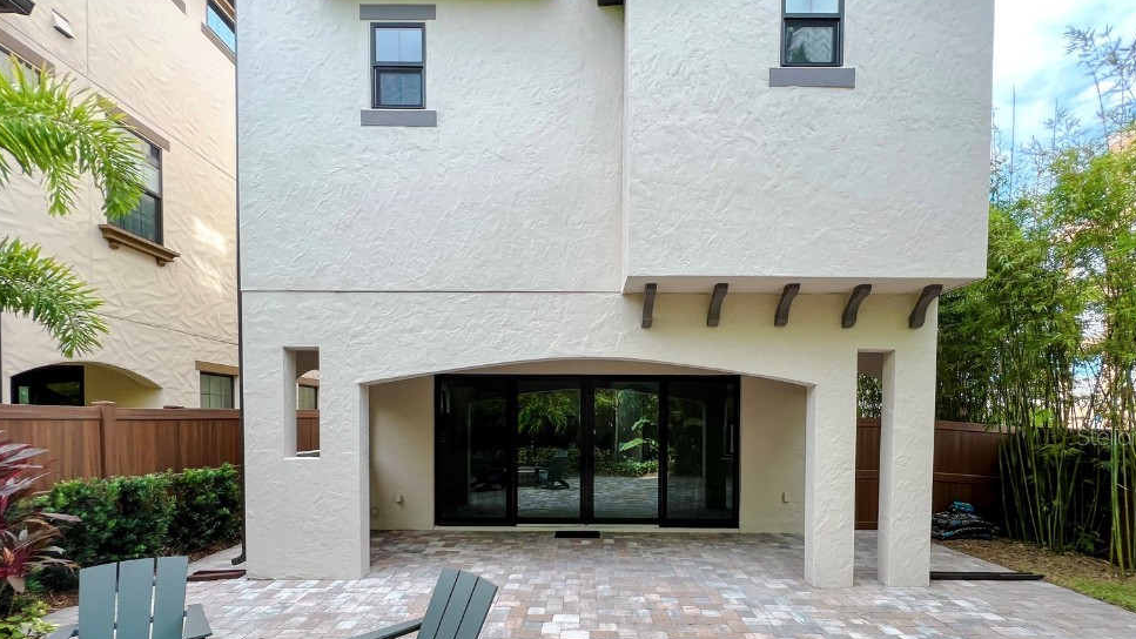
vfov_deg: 68.2
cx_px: 586
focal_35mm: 15
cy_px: 436
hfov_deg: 103.0
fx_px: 452
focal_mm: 1.57
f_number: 1.8
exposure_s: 1/260
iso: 32
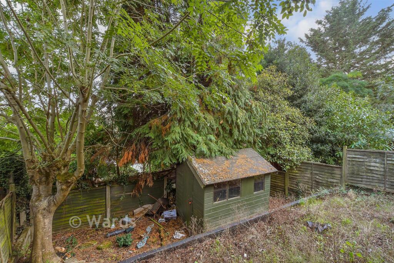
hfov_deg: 100.4
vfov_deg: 77.3
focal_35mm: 15
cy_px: 132
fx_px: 164
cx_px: 197
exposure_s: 1/15
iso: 200
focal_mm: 10
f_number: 8
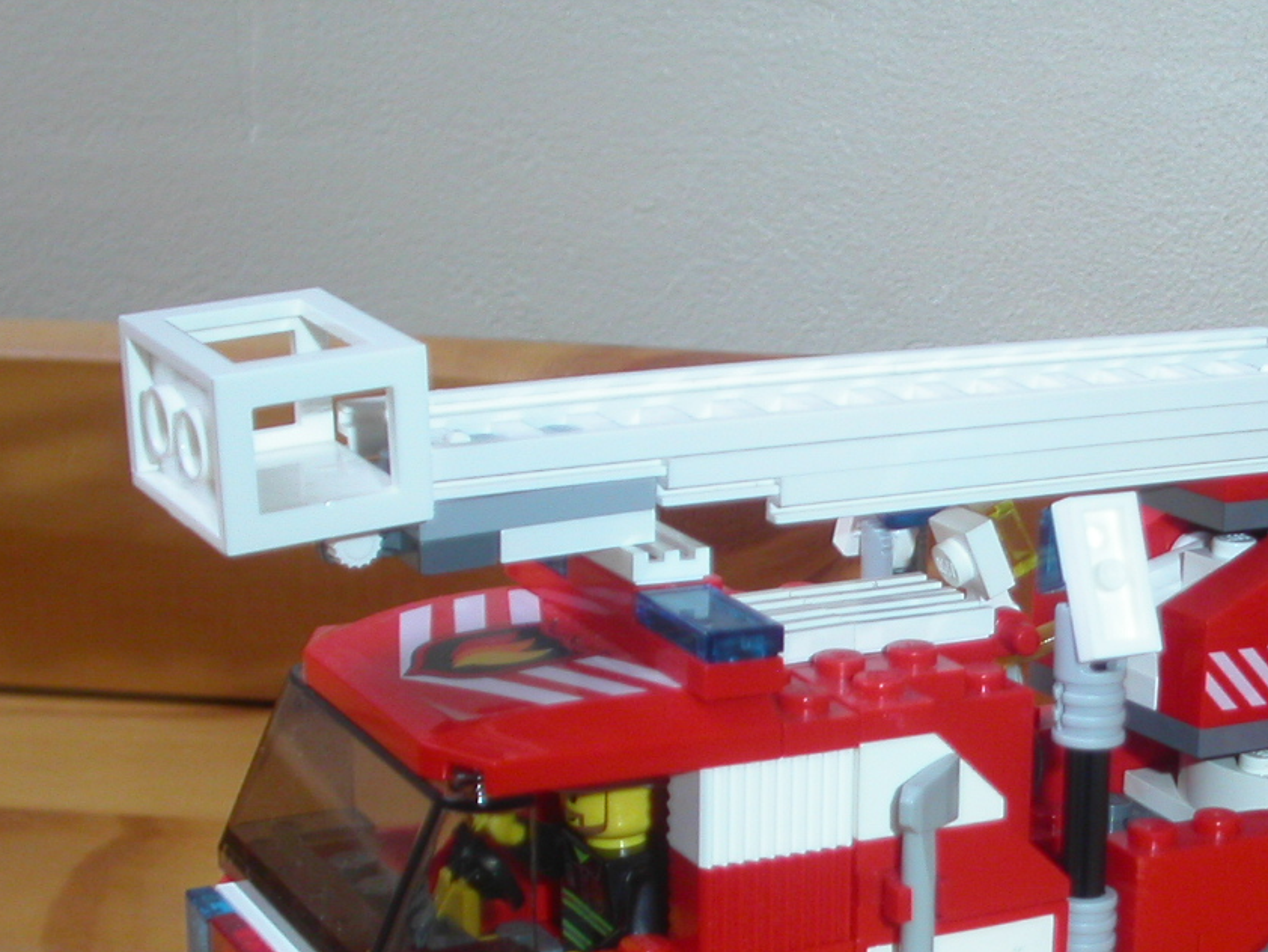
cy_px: 797
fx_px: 2785
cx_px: 1086
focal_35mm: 76
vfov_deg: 19.2
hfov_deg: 25.0
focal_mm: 8.4
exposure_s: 1/30
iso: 100
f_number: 2.8
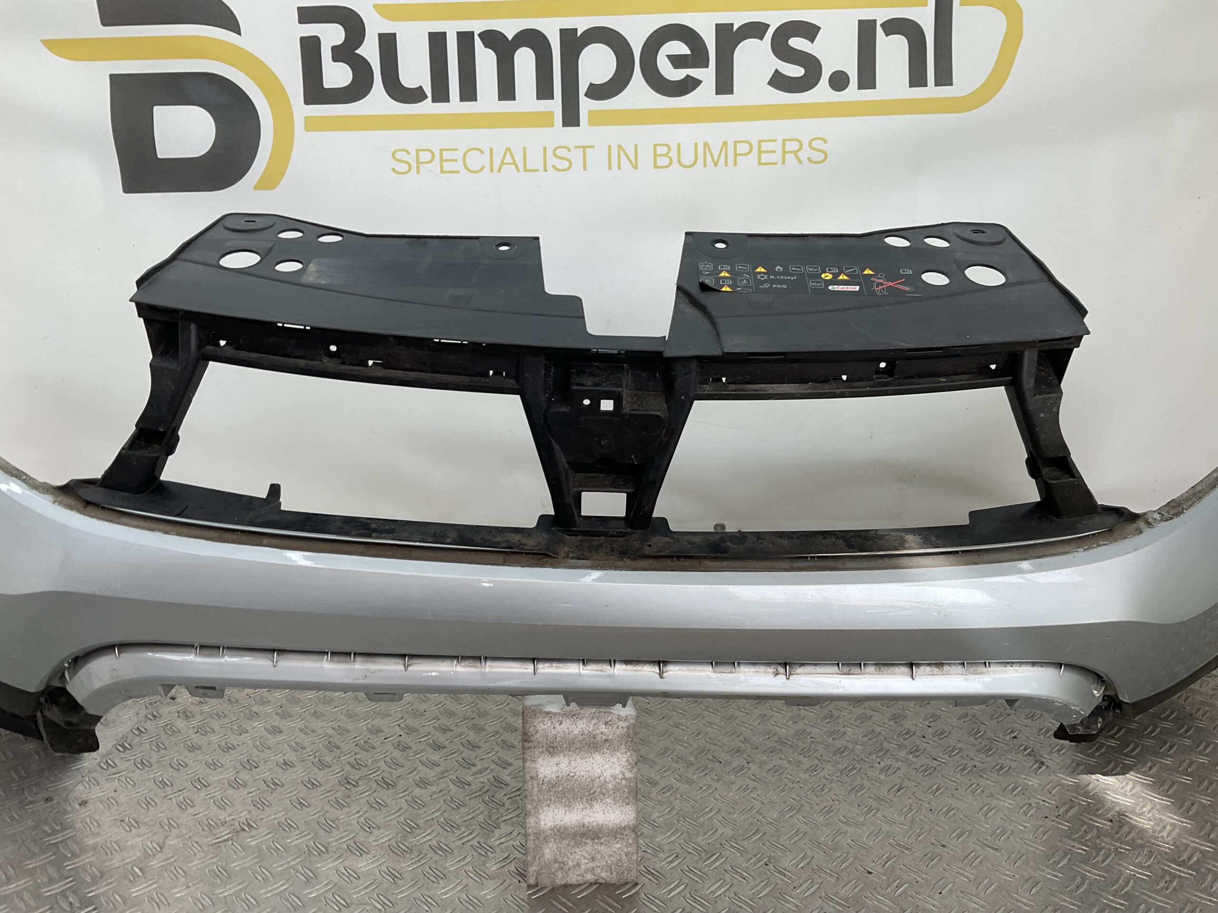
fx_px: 1020
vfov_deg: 48.2
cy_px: 456
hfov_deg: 61.7
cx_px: 609
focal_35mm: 29
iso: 16
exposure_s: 1/144
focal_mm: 3
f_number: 1.8
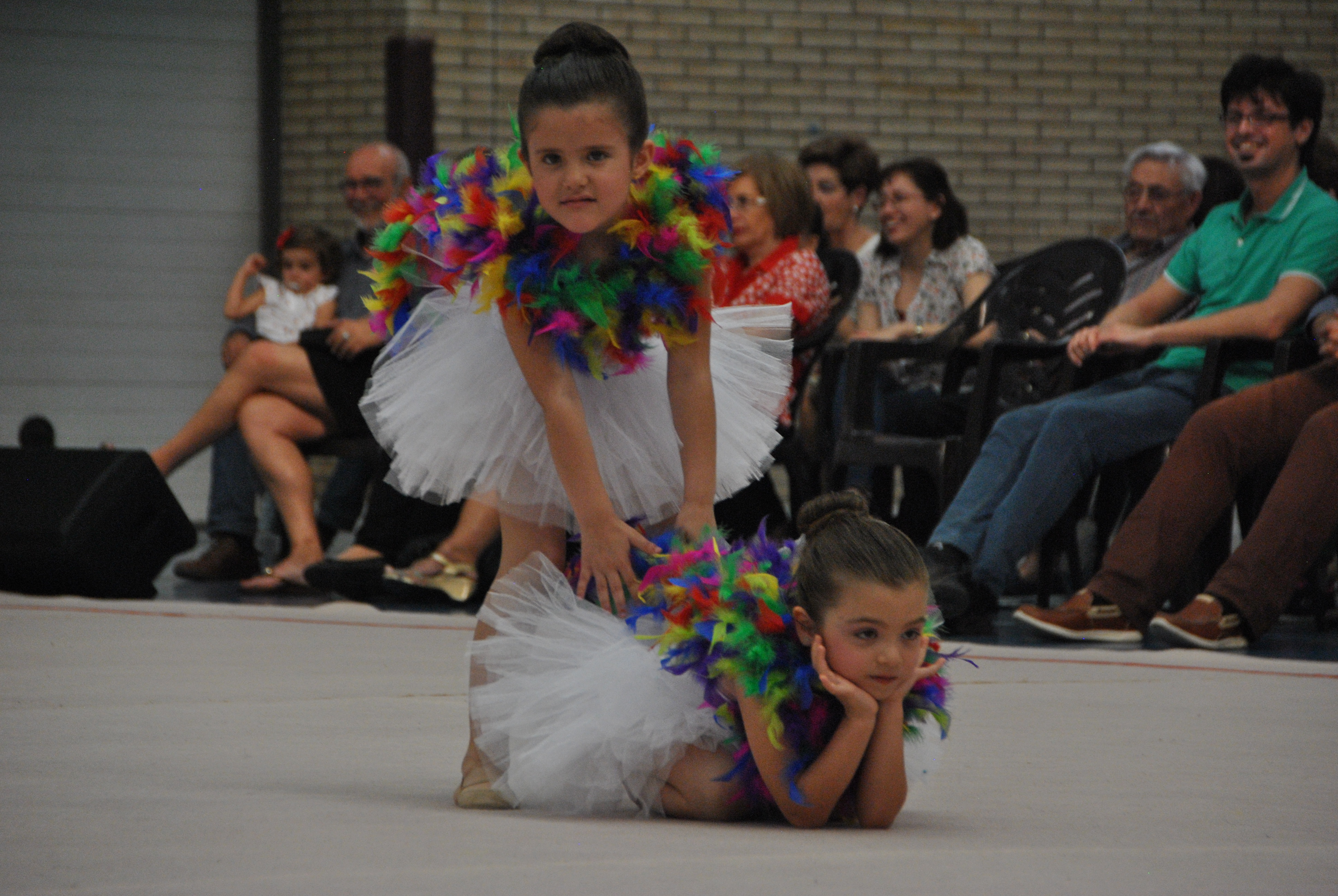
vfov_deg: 6.6
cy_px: 448
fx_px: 7814
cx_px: 669
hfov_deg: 9.8
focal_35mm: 210
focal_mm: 140
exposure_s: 1/250
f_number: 6
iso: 800
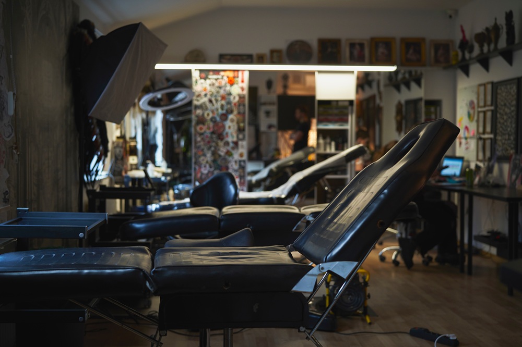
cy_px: 174
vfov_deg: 27.0
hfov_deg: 39.6
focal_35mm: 50
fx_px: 725
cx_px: 261
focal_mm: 50
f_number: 2.2
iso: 500
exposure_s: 1/80
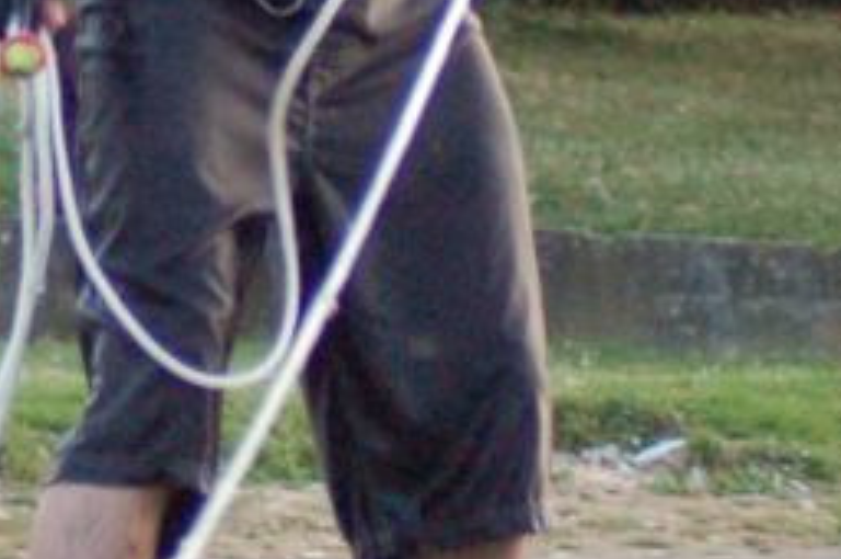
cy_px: 51
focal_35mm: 526
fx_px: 12272
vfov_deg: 2.6
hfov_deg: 3.9
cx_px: -240
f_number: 4
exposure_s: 1/100
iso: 1600
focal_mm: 70
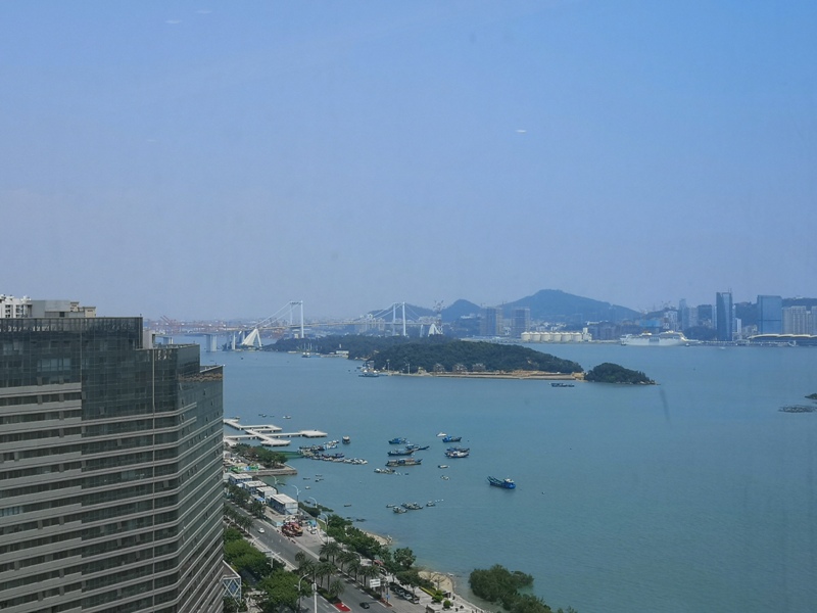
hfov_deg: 42.1
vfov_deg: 32.2
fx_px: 1062
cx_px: 408
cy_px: 306
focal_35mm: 45
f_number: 1.8
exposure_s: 1/1399
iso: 50
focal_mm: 3.95
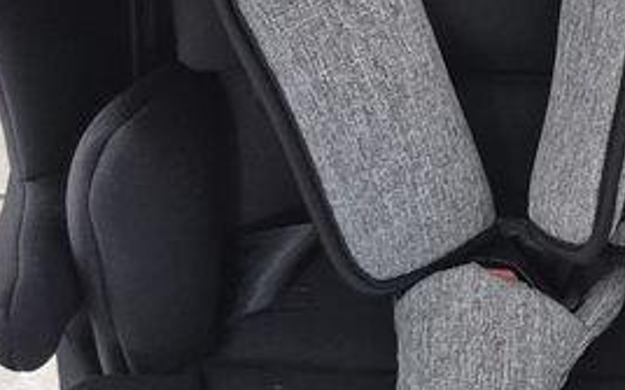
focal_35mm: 91
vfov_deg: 14.3
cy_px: 82
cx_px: 560
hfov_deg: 22.3
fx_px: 1549
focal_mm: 5.4
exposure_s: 1/20
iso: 1250
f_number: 1.8
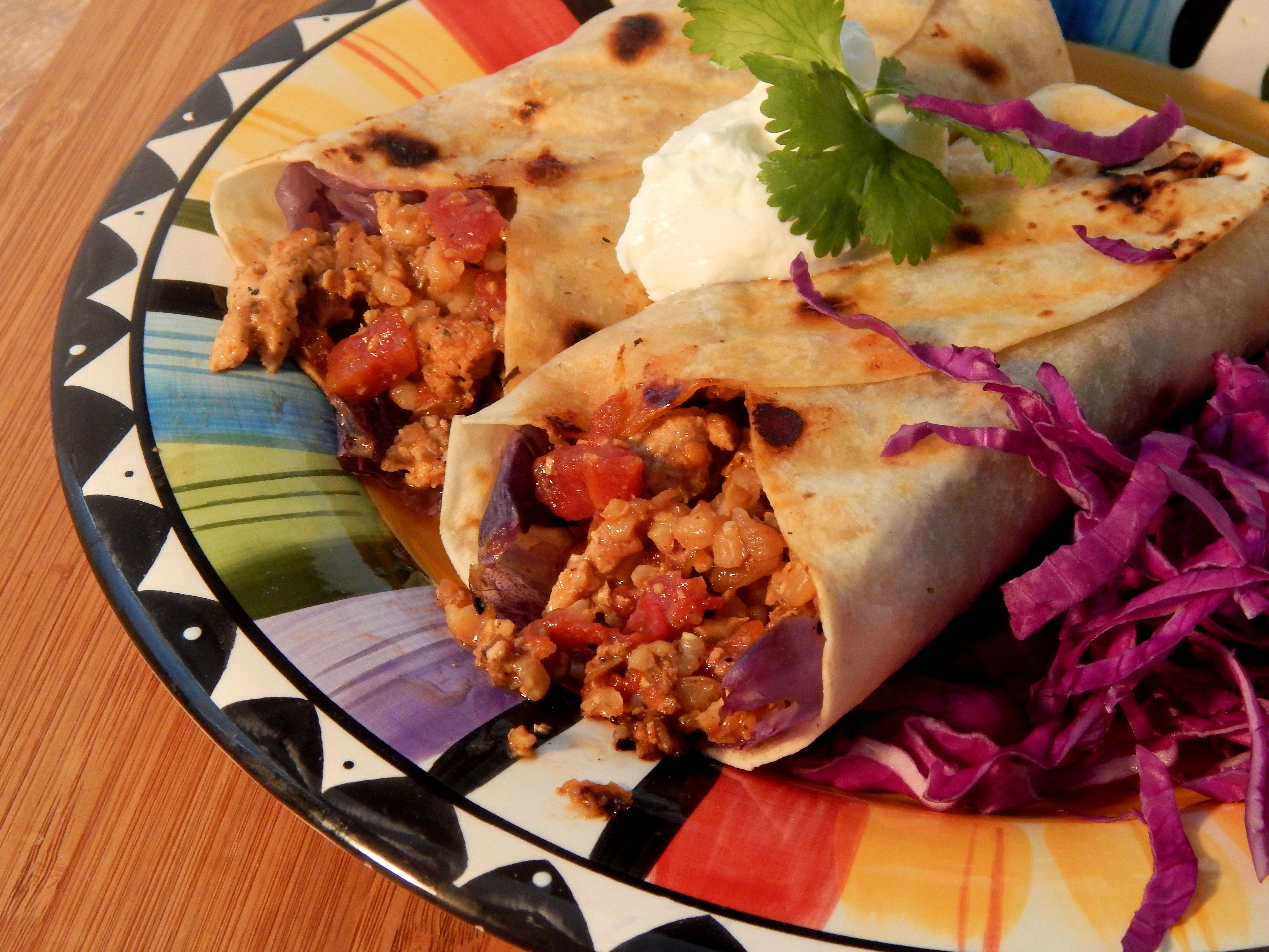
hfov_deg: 25.7
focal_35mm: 76
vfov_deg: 19.4
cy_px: 476
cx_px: 634
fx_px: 2786
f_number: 4.2
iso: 400
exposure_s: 1/25
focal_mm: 13.5
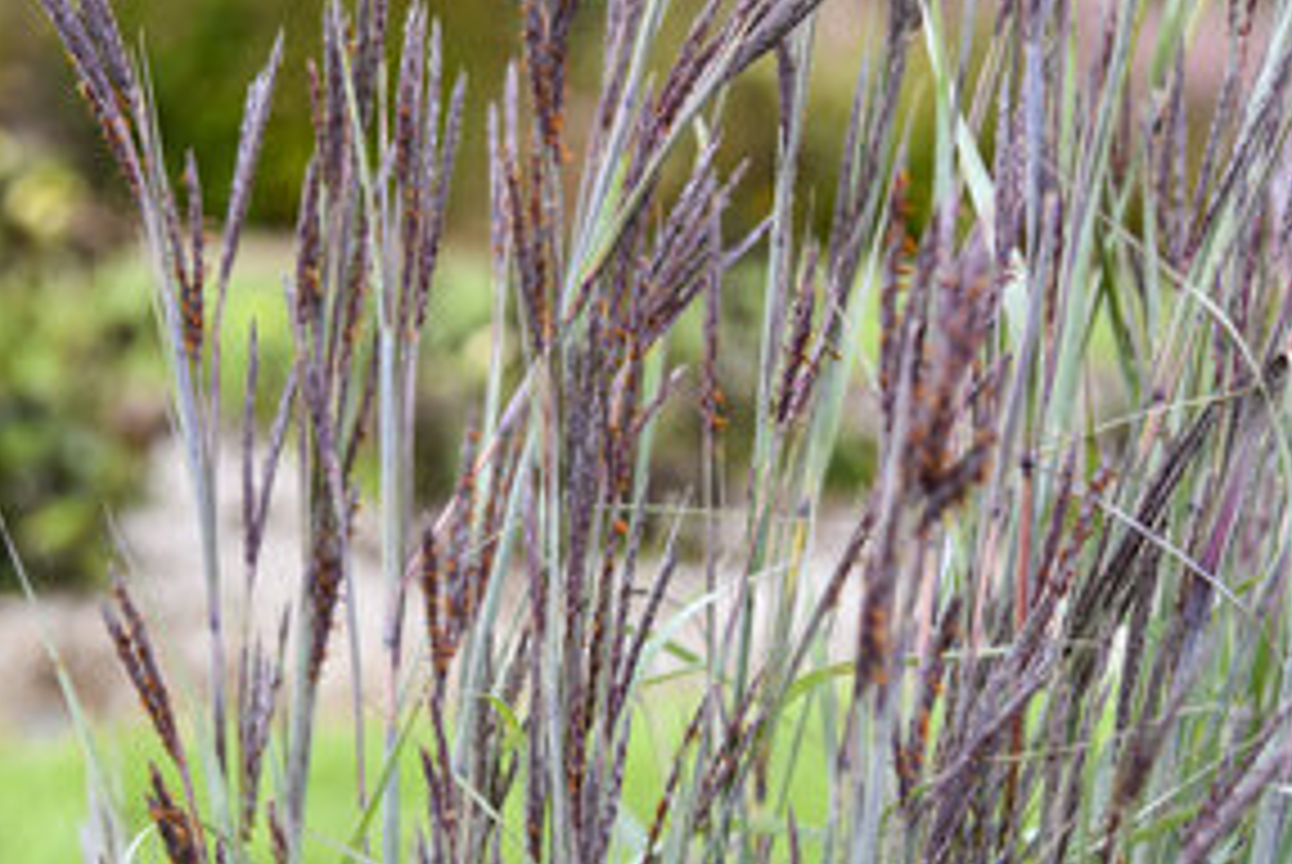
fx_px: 3628
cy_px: 428
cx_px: 536
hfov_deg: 20.2
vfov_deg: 13.6
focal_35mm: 101
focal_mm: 58
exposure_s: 1/320
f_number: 4
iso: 400
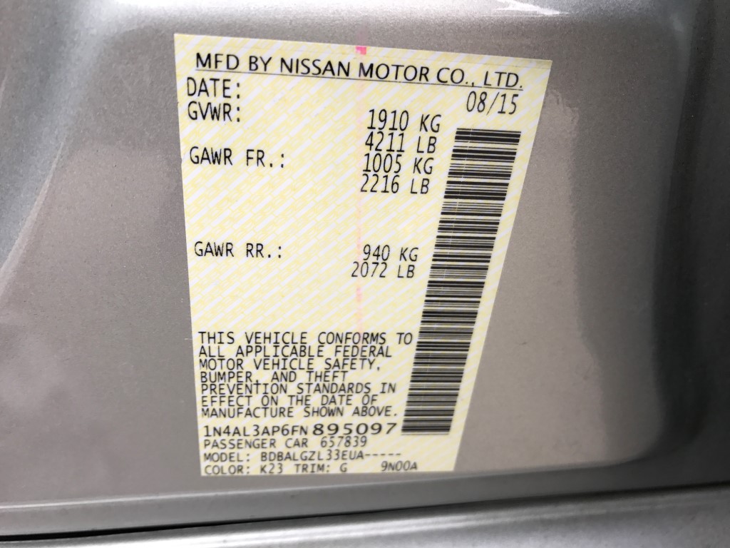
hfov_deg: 63.4
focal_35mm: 28
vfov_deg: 49.7
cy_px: 274
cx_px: 365
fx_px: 590
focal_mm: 3.99
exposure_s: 1/40
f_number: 1.8
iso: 20
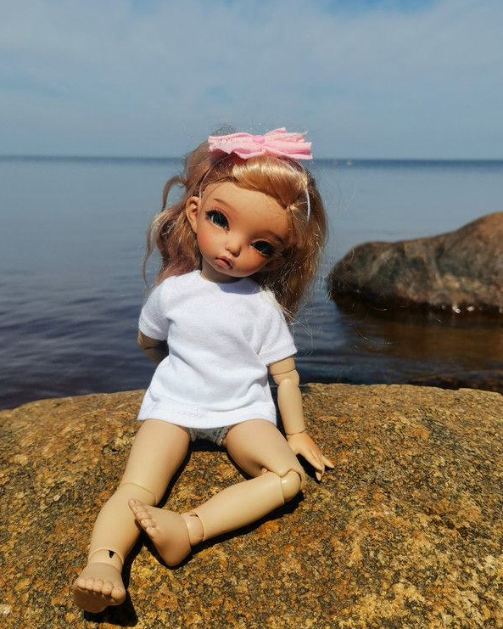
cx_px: 251
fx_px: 726
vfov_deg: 46.8
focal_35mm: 39
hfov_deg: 38.2
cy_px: 331
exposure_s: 1/2801
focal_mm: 4.75
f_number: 1.8
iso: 50
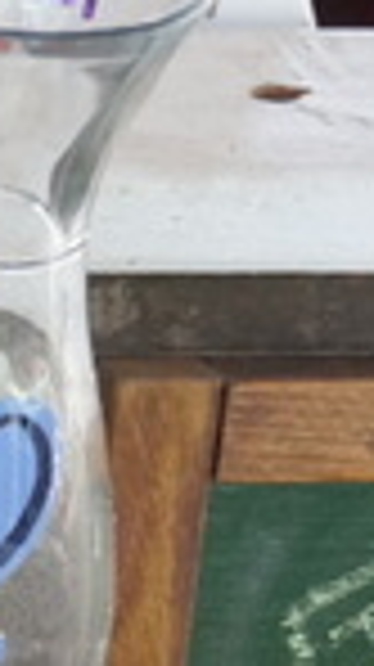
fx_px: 3238
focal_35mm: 183
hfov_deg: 6.0
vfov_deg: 11.6
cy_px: 695
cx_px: -861
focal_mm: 27
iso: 2000
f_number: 4.5
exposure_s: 1/160
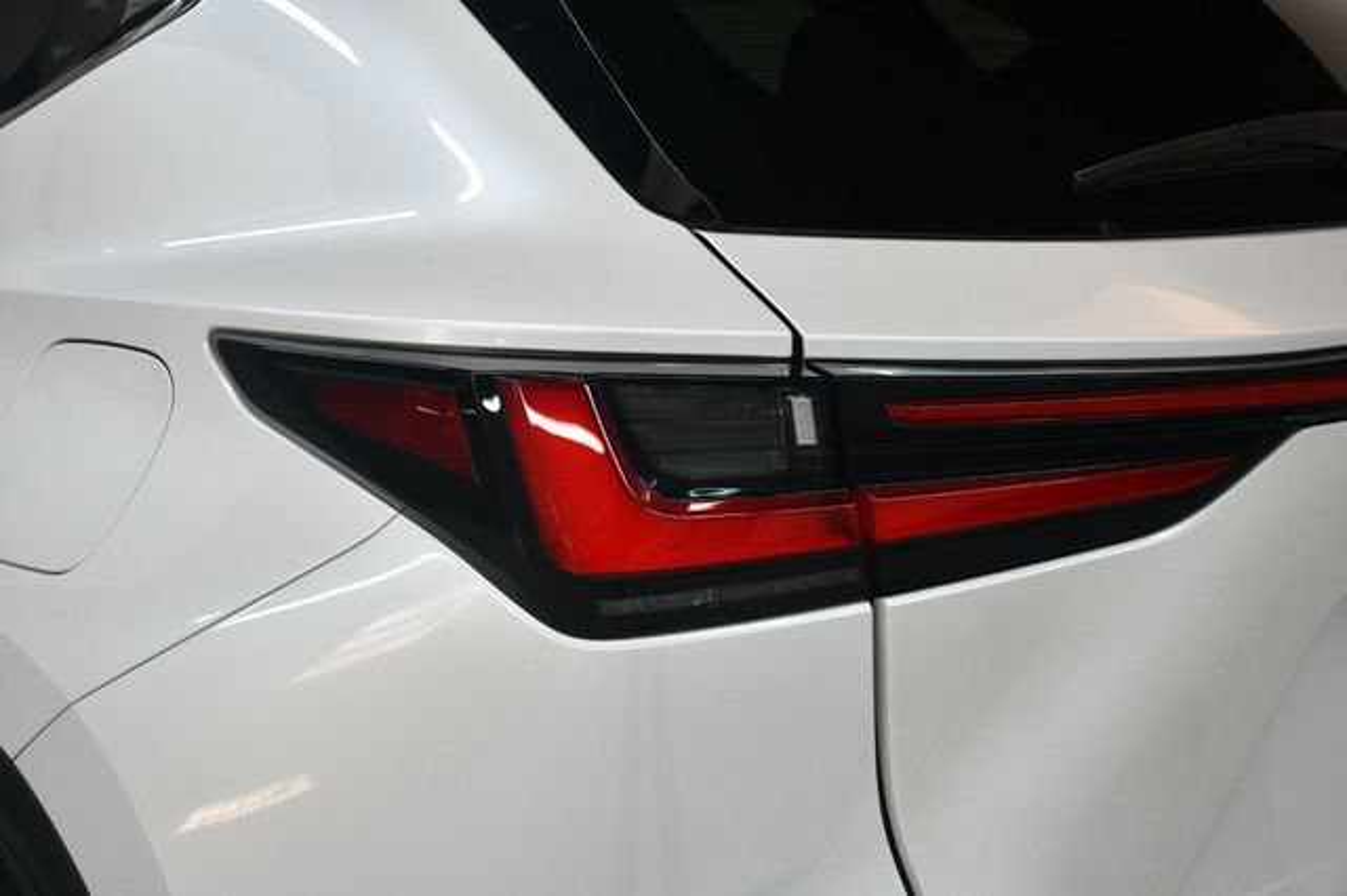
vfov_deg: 26.5
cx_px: 674
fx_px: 1907
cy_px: 448
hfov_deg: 38.9
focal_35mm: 51
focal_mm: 34
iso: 1000
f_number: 4.2
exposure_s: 1/125
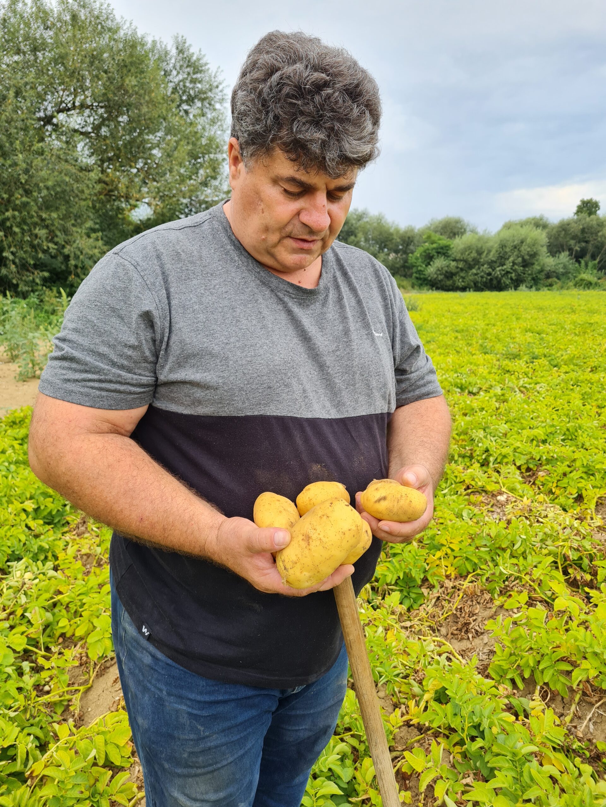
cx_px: 303
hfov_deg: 53.1
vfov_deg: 67.3
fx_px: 607
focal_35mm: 26
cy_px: 404
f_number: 1.8
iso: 50
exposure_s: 1/483
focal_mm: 5.4
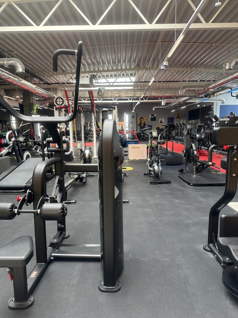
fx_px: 220
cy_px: 159
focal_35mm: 24
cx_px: 119
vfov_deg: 71.6
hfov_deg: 56.8
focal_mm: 6.86
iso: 100
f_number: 1.78
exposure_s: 1/124
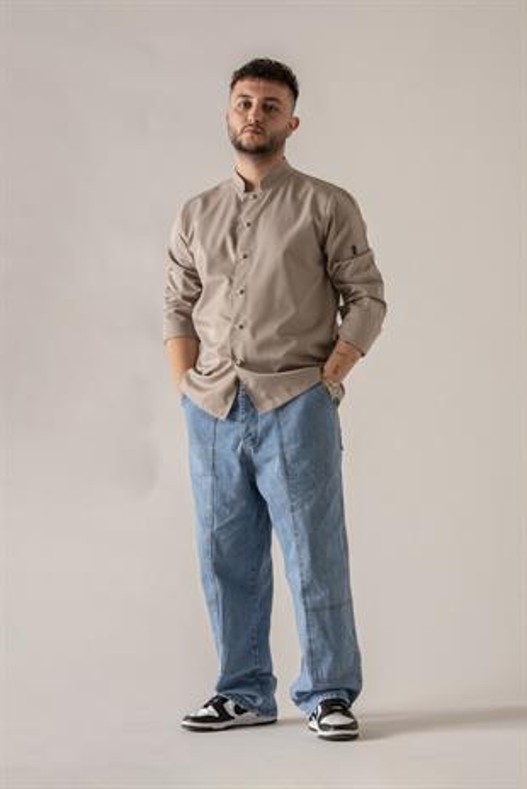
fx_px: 2543
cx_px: 264
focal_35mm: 116
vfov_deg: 17.6
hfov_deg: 11.8
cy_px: 394
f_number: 11
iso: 200
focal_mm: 116
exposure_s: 1/160
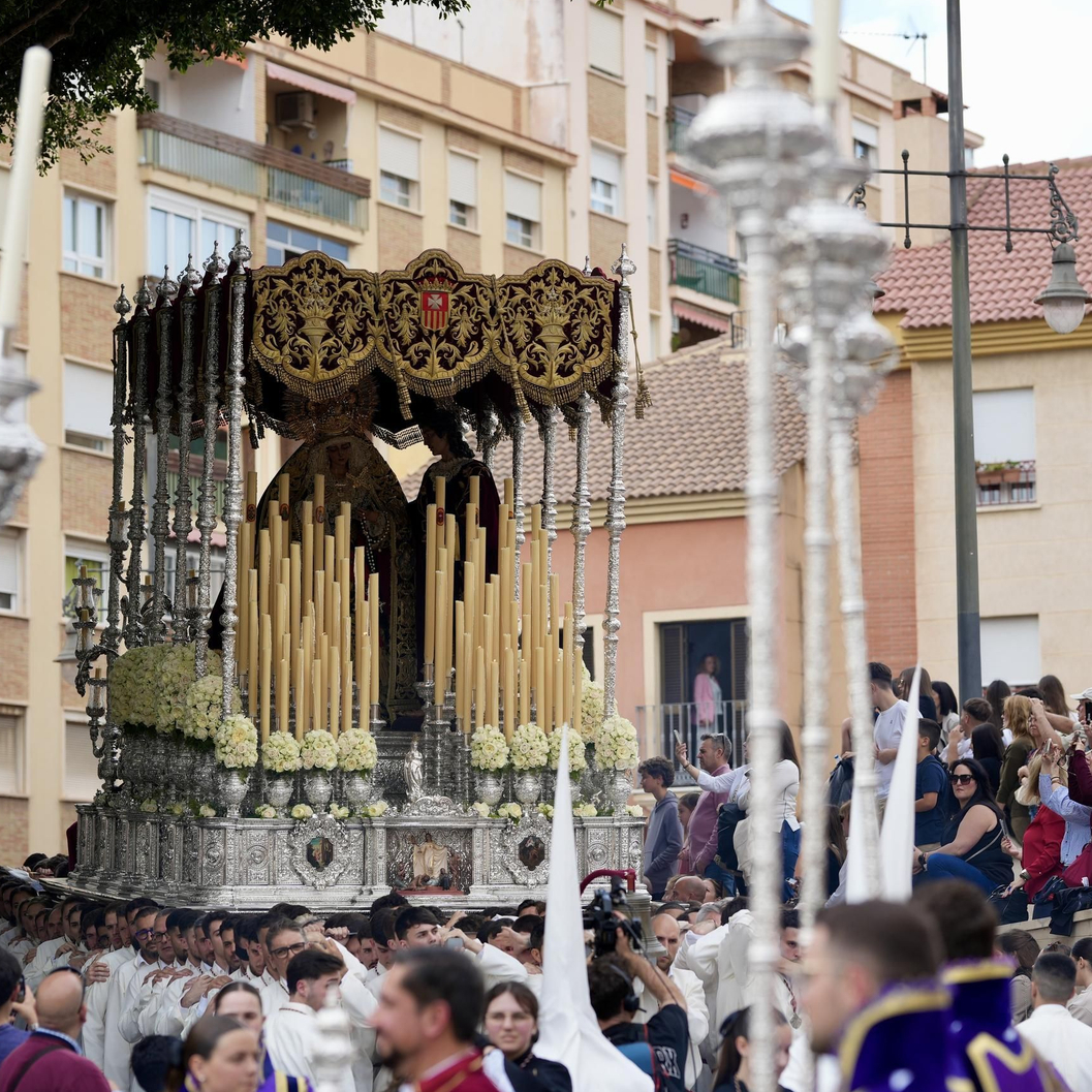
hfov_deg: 12.9
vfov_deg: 12.9
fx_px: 4818
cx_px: 576
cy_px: 547
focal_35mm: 135
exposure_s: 1/800
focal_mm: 105
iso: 100
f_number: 2.8
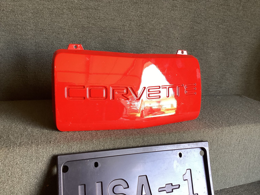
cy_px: 98
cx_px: 130
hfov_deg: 58.3
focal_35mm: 31
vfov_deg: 45.4
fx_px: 233
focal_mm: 3.3
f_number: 2.4
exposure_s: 1/50
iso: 125
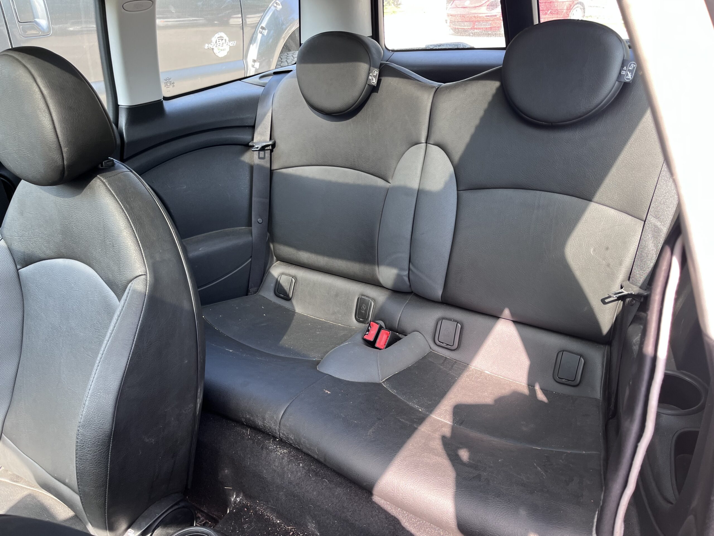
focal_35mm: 26
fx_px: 536
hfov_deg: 67.3
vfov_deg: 53.1
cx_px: 357
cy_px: 268
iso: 64
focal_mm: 5.1
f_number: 1.6
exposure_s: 1/122
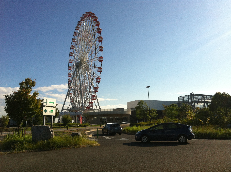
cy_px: 84
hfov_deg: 51.4
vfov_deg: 39.6
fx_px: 240
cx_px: 114
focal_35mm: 36
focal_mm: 3.85
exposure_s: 1/2514
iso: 80
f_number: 2.8
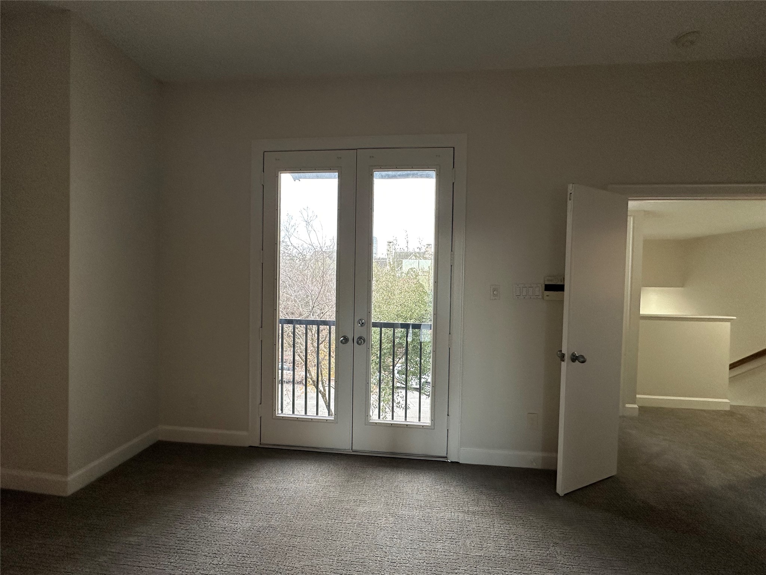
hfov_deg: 102.1
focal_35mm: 14
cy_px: 288
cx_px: 383
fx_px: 310
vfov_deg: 85.7
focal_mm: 2.22
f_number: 2.2
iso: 160
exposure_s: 1/120
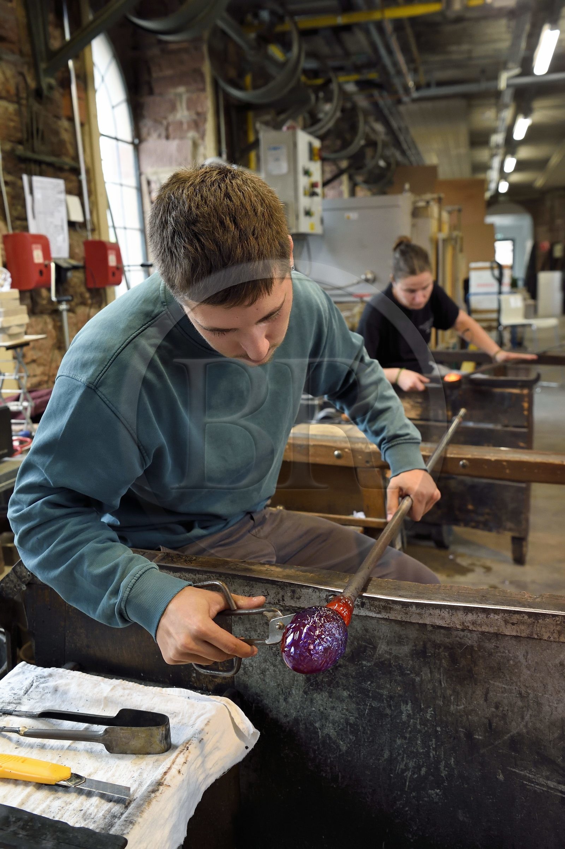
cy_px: 424
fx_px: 754
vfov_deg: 58.7
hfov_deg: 41.1
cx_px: 282
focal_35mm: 32
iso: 1600
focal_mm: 32
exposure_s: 1/160
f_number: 5.6
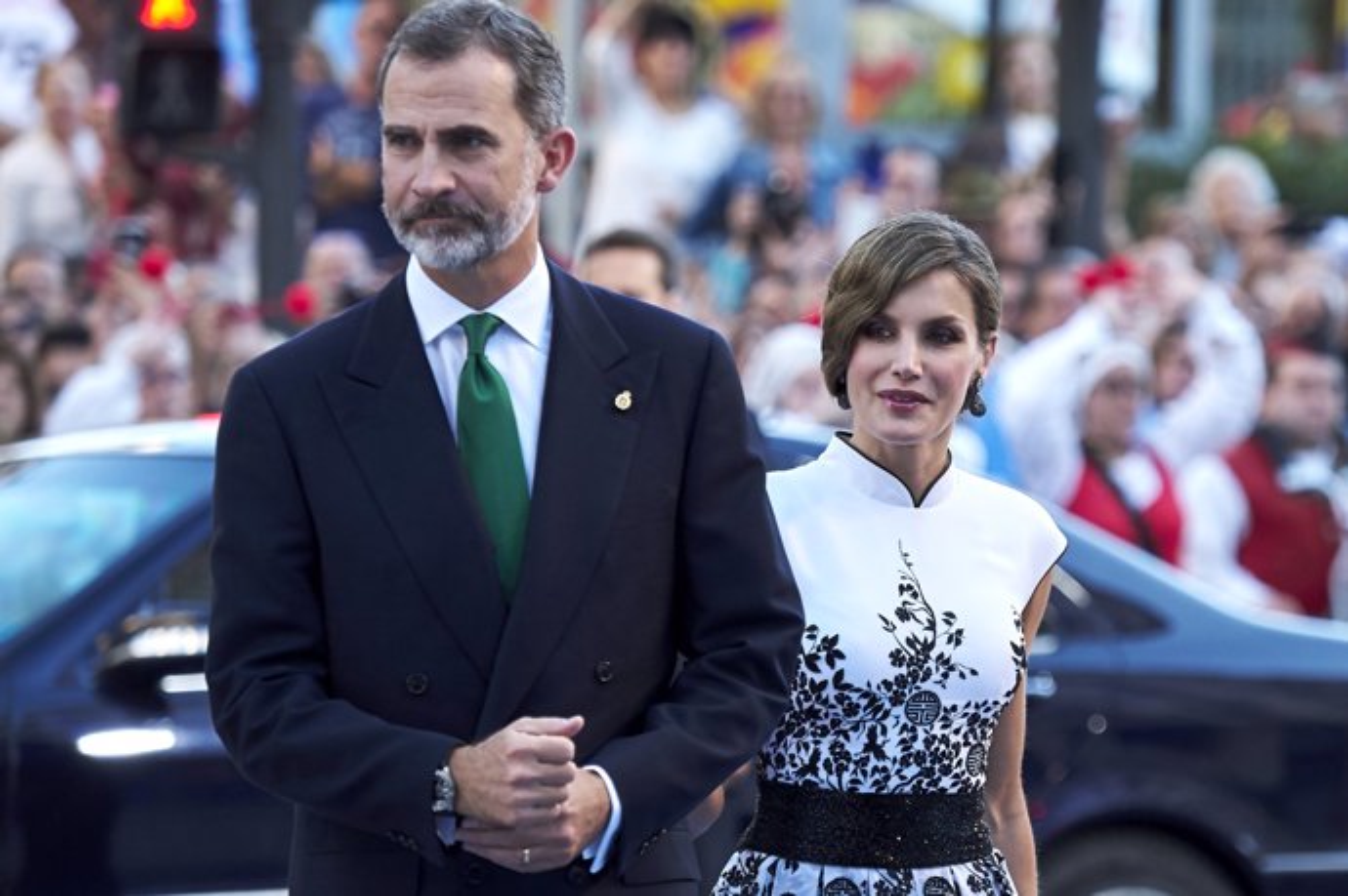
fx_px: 10102
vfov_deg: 5.1
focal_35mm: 270
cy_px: 448
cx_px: 674
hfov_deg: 7.6
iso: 1250
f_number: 5.6
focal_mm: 270
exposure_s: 1/400
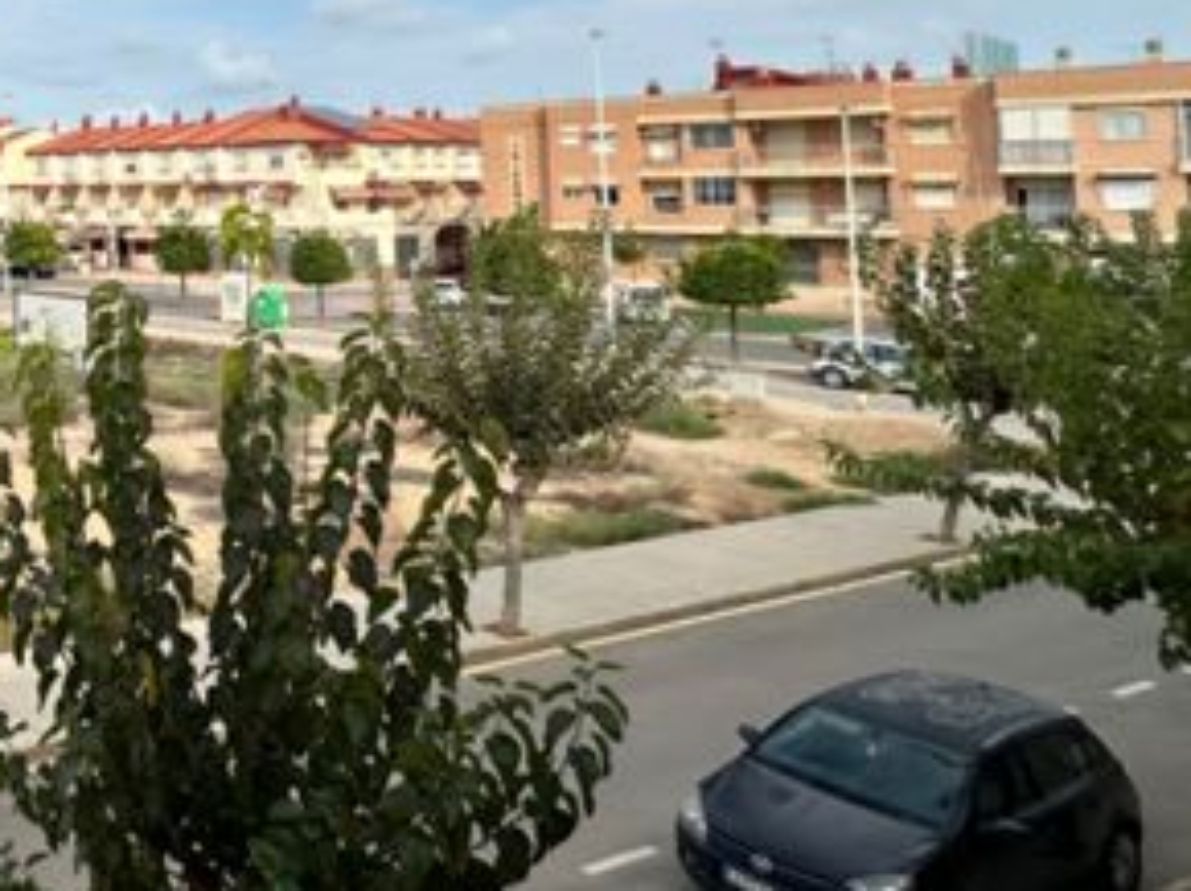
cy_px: 119
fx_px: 1169
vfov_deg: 39.3
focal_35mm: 34
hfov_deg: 40.7
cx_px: -183
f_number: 2.2
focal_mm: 2.22
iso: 50
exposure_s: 1/1618
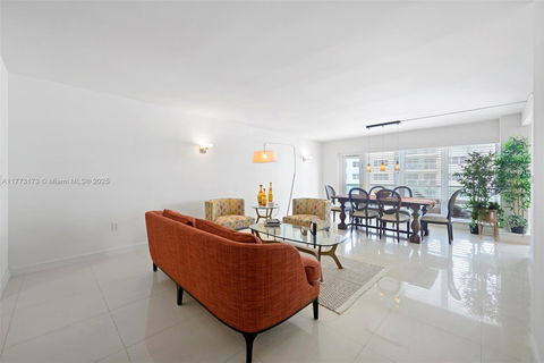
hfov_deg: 104.3
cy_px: 182
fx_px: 212
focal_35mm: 14
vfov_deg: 81.2
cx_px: 272
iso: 125
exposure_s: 1/5
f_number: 8
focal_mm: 14
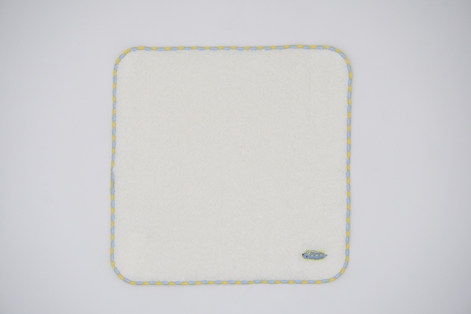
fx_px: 746
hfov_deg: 35.1
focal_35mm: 57
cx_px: 236
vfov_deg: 23.8
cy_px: 157
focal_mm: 38
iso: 250
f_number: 5.6
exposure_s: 1/320
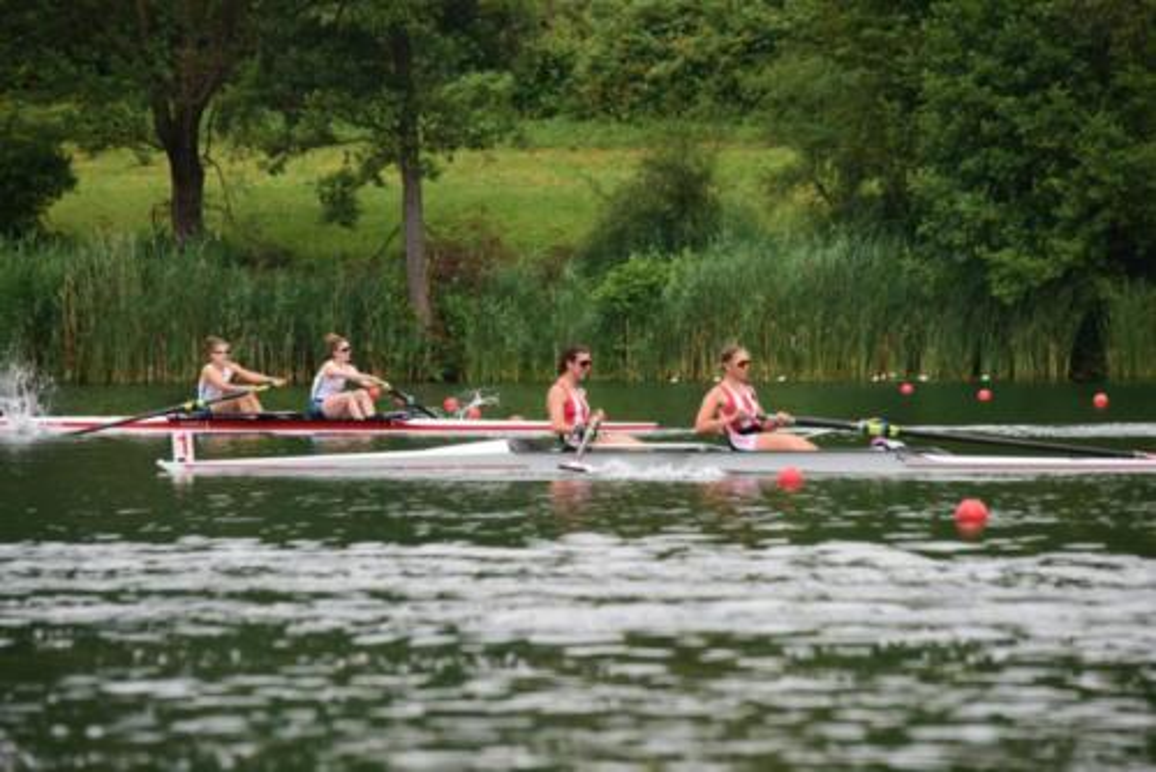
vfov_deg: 3.4
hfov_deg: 5.2
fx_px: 12851
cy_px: 386
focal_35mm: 400
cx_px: 578
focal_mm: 400
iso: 800
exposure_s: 1/500
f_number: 11
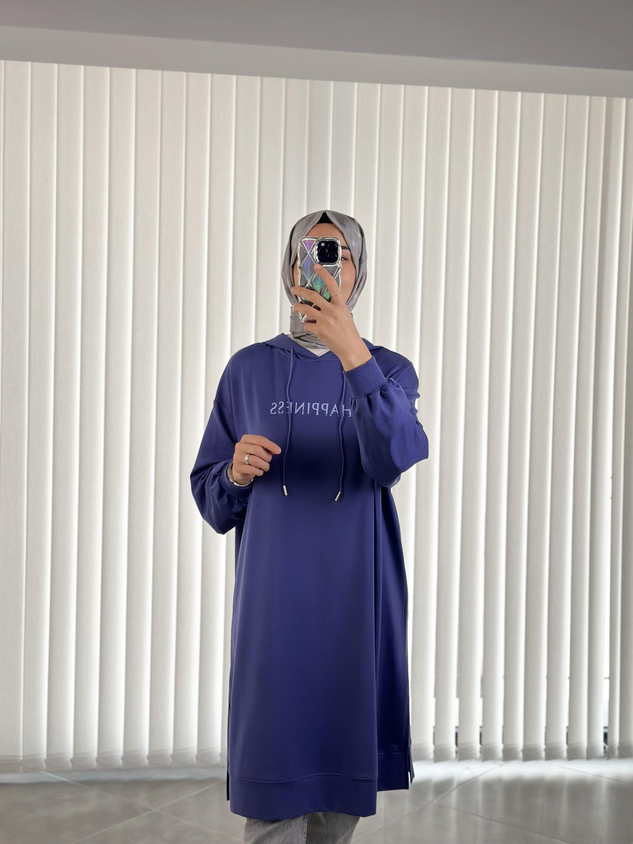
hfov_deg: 30.3
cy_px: 422
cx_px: 316
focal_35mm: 48
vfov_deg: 39.7
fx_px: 1170
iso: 80
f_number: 1.78
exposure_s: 1/552
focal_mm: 6.86
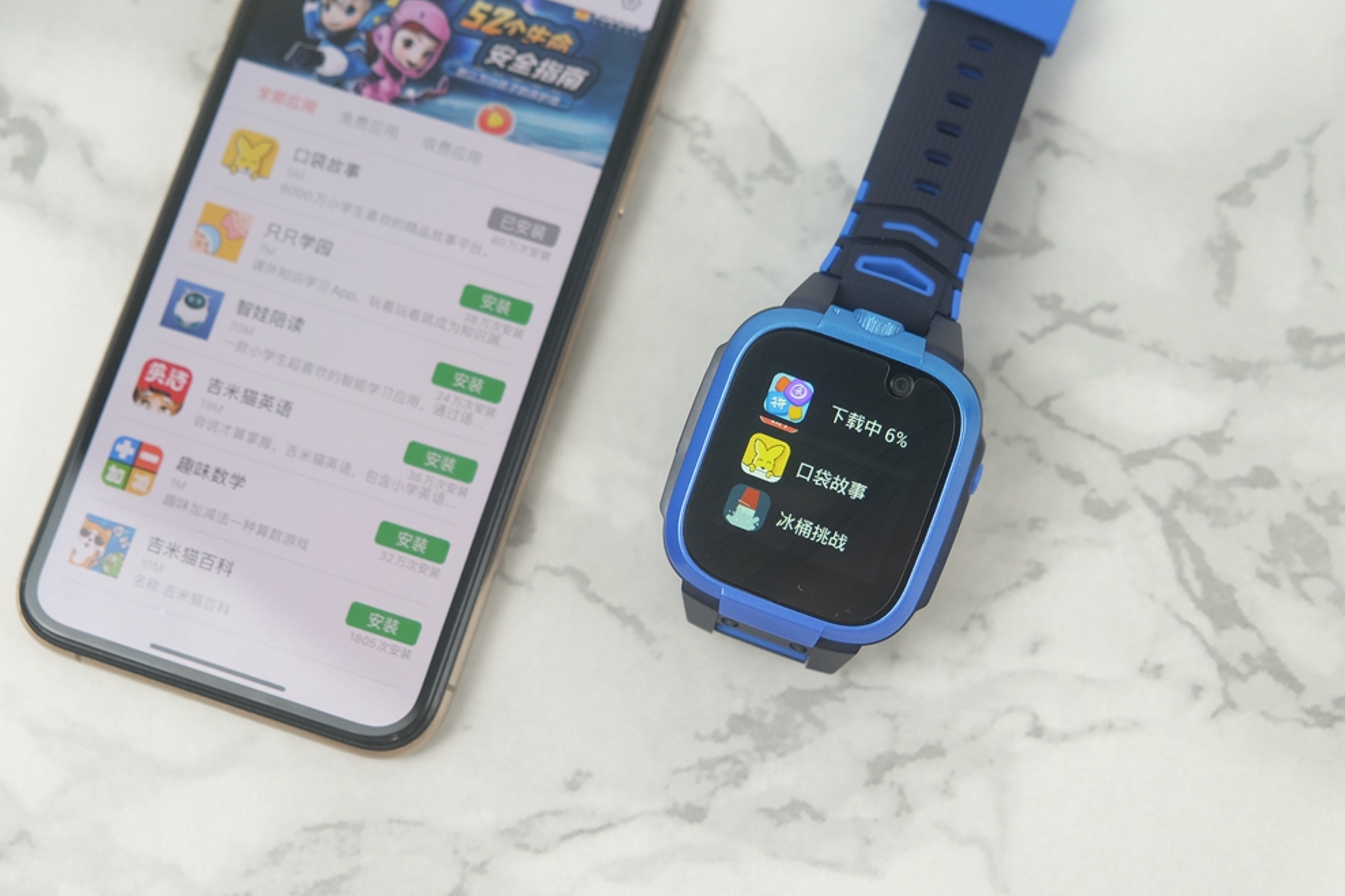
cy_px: 440
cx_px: 689
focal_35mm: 58
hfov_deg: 34.5
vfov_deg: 23.4
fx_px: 2166
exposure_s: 1/105
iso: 640
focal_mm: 37.4
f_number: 3.6
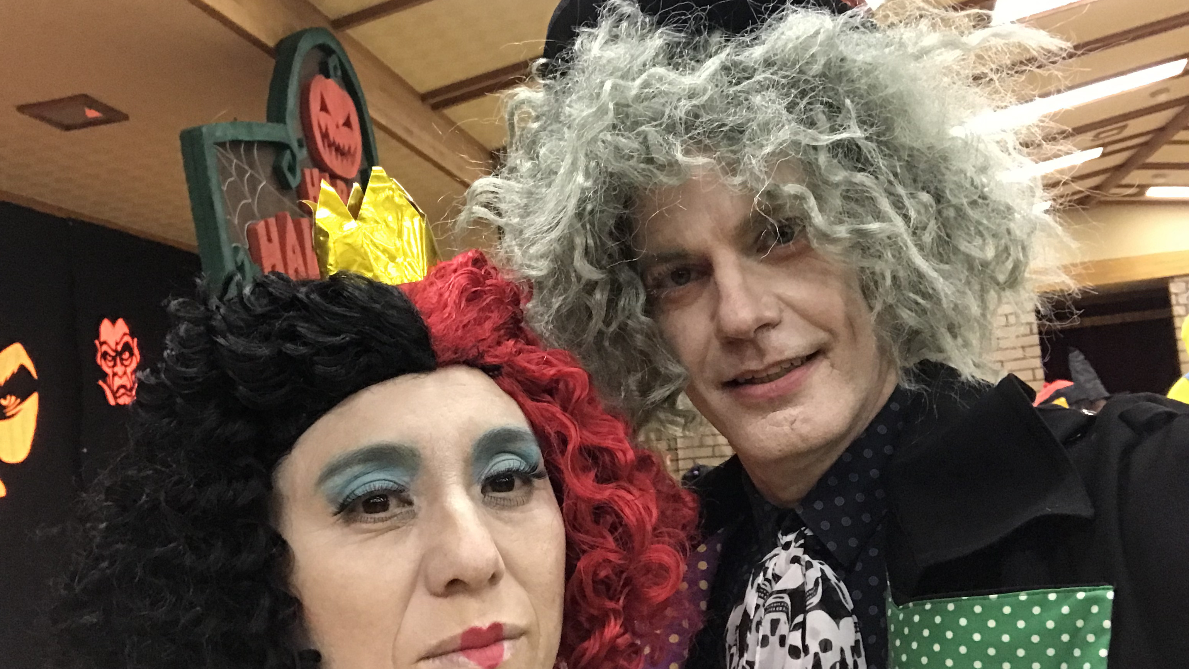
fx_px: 1103
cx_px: 594
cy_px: 342
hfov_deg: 56.6
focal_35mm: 35
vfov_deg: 33.7
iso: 200
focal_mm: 2.87
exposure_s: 1/30
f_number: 2.2
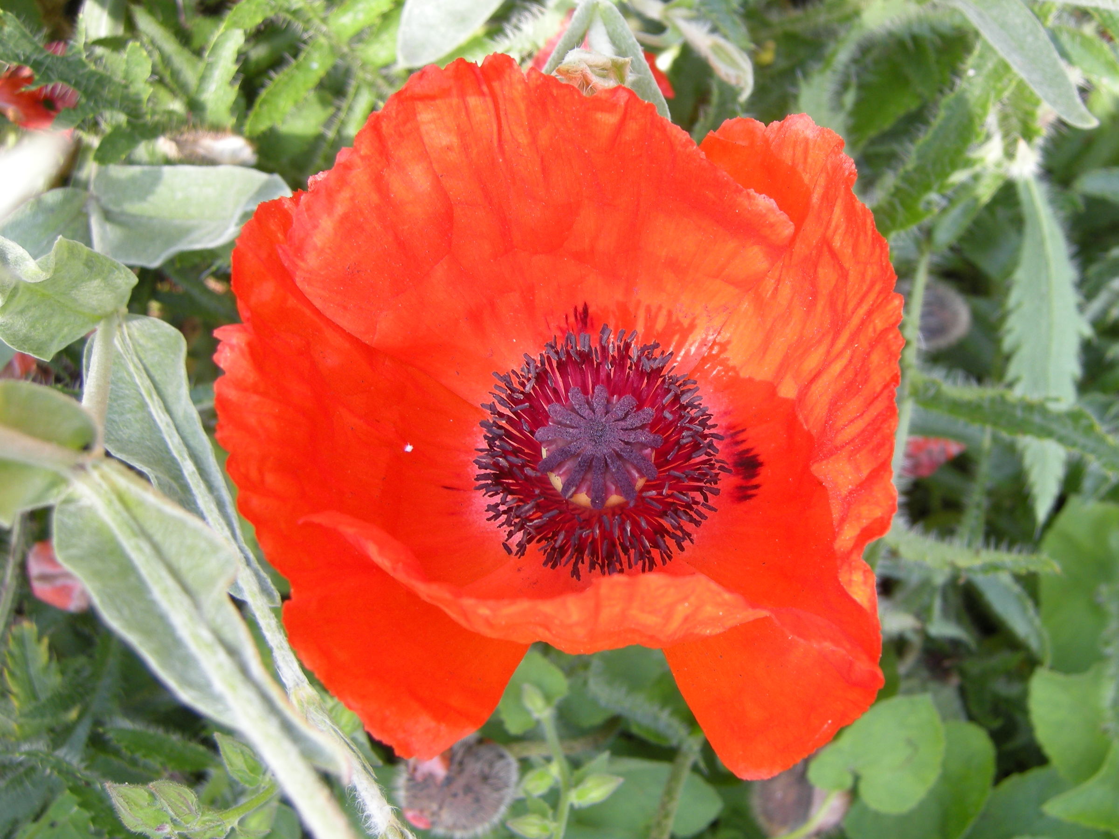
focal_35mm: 35
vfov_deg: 40.7
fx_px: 1131
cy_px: 420
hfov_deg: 52.6
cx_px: 560
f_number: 3
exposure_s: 1/68
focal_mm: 7.5
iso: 64
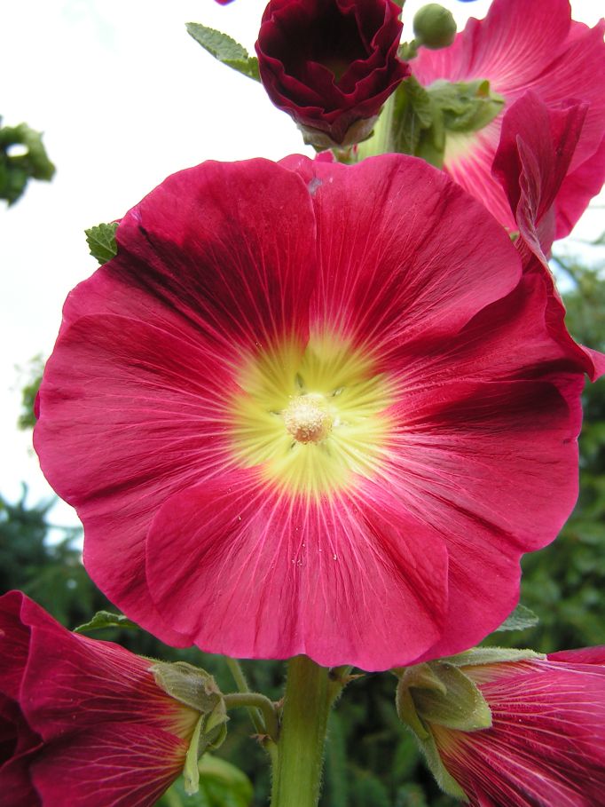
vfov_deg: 49.0
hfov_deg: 37.7
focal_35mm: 38
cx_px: 302
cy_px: 404
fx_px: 885
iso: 50
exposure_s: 1/250
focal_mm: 6.3
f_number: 2.8
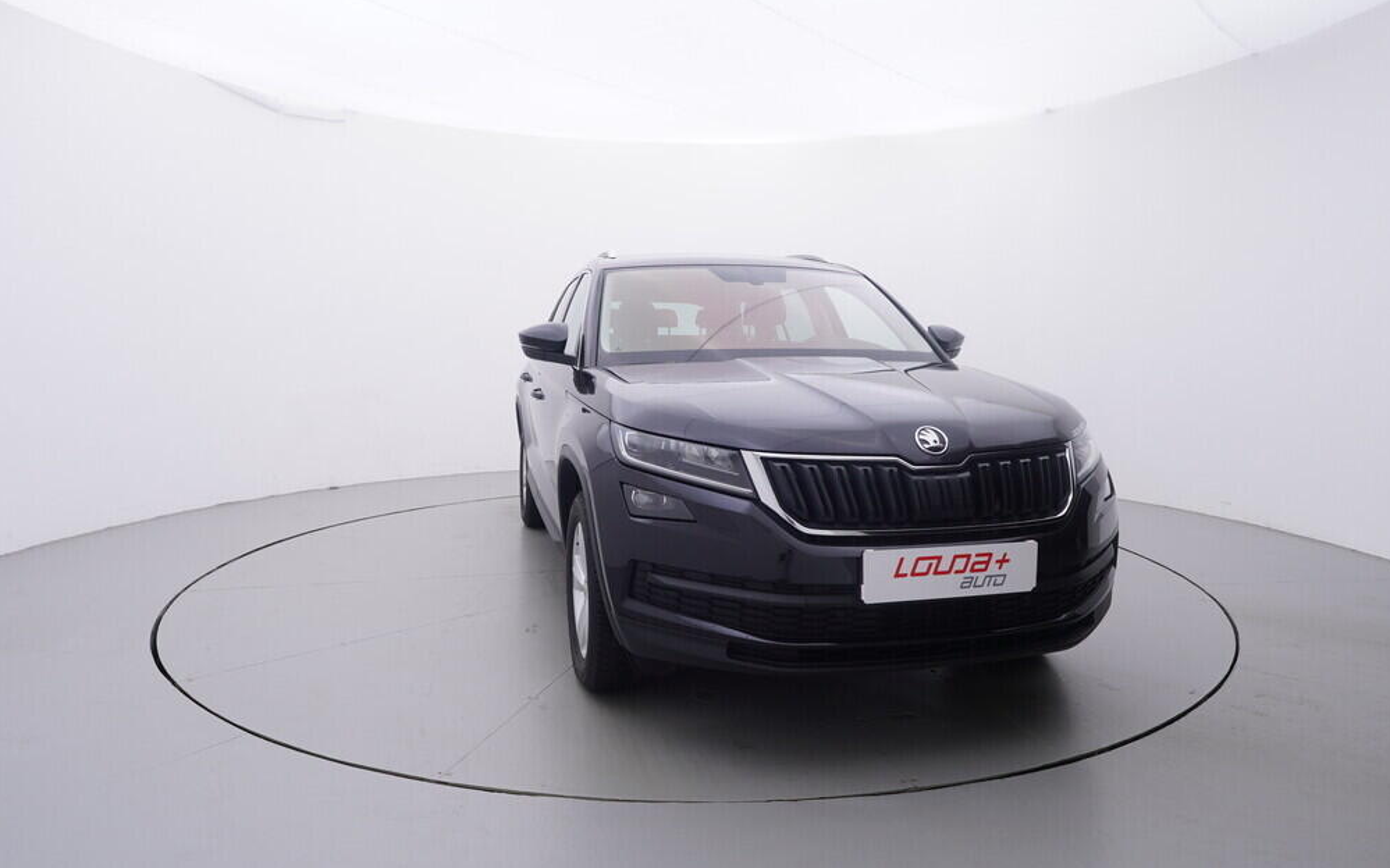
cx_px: 686
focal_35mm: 24
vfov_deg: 51.9
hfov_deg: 75.9
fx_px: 891
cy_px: 447
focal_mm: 15
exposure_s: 1/80
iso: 200
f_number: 5
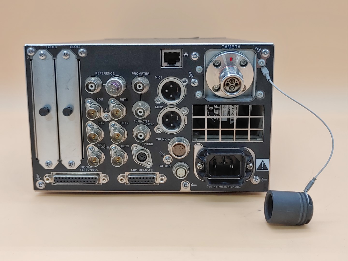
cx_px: 174
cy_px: 130
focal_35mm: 44
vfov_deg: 32.9
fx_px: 442
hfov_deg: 42.9
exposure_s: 1/63
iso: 50
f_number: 1.8
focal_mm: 4.36
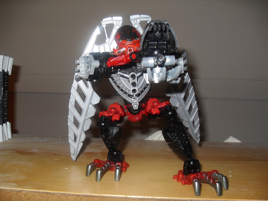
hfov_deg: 54.0
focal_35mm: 34
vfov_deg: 41.8
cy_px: 100
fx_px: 263
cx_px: 134
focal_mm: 6.3
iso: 100
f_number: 2.8
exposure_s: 1/45
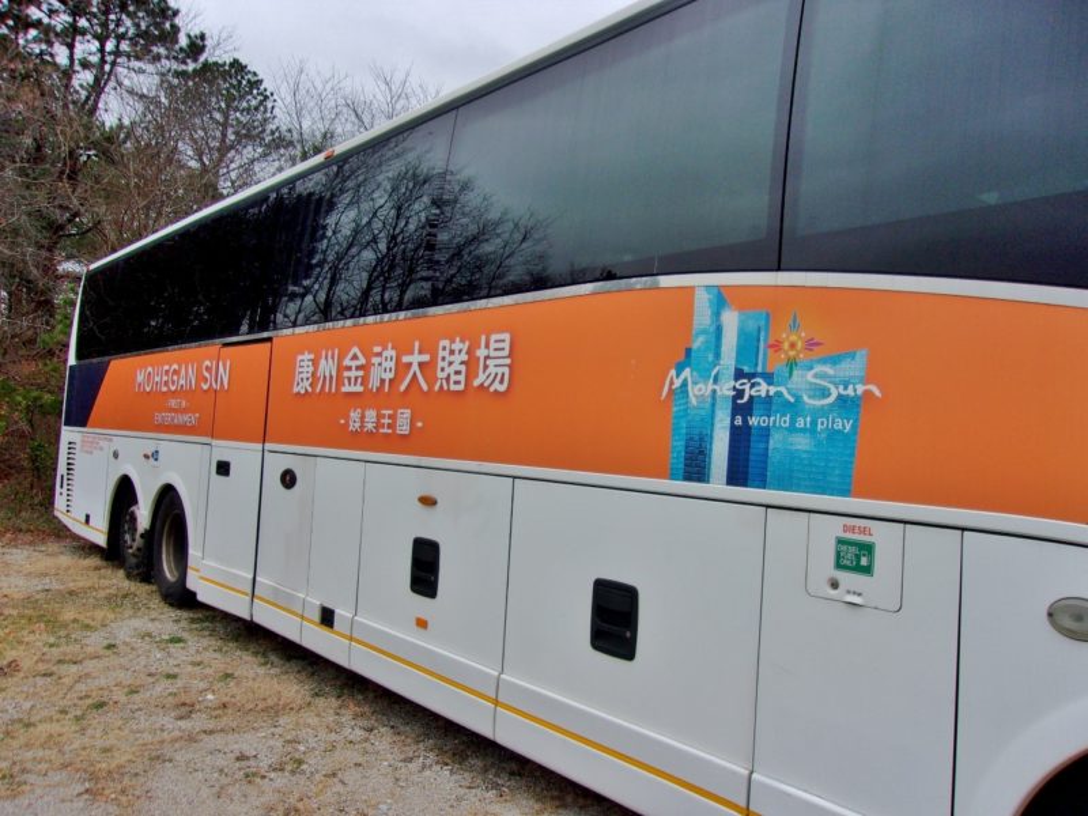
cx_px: 544
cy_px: 408
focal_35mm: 27
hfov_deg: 65.3
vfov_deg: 51.4
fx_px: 849
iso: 80
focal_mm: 4.9
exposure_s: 1/400
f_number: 3
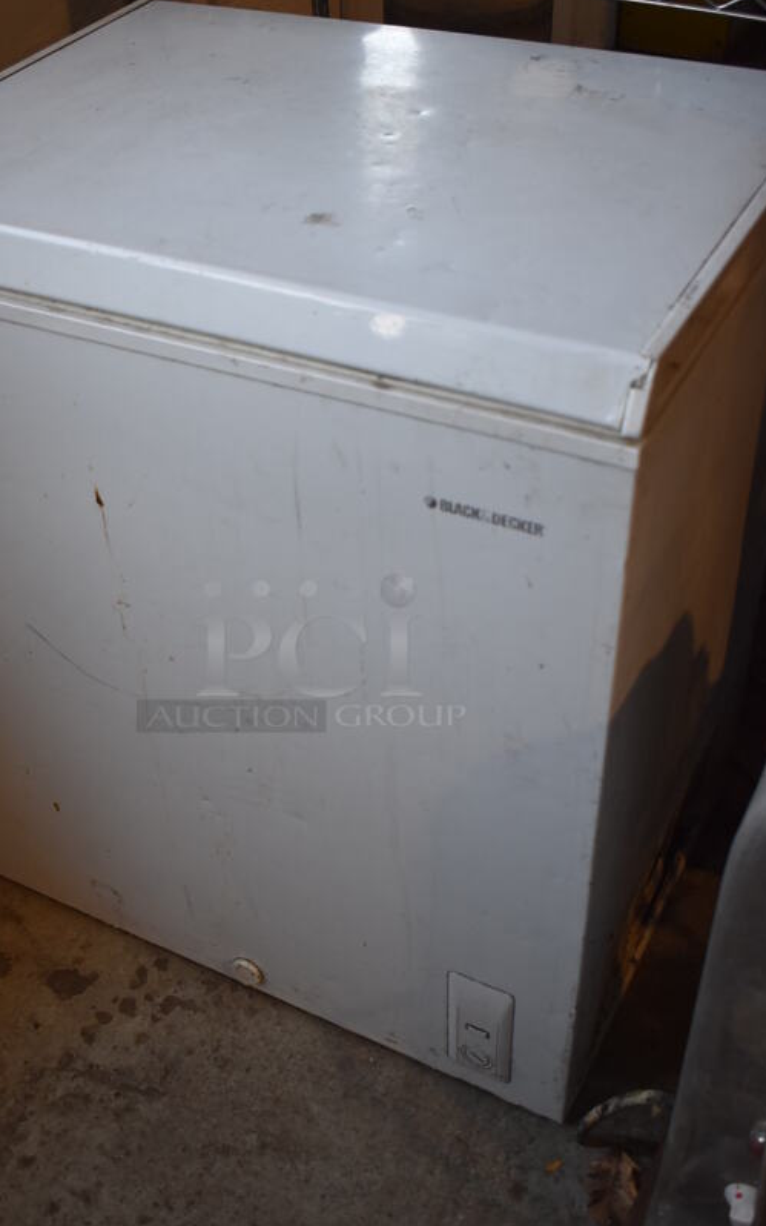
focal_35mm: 42
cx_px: 309
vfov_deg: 47.2
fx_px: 1402
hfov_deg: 30.5
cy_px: 652
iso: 800
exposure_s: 1/200
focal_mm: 24
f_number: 3.8
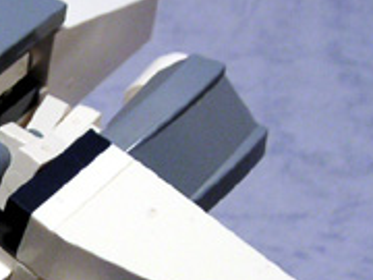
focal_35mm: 127
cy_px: 278
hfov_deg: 14.8
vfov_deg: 11.6
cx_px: -122
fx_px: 1368
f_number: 2.8
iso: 64
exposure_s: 1/45
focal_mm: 6
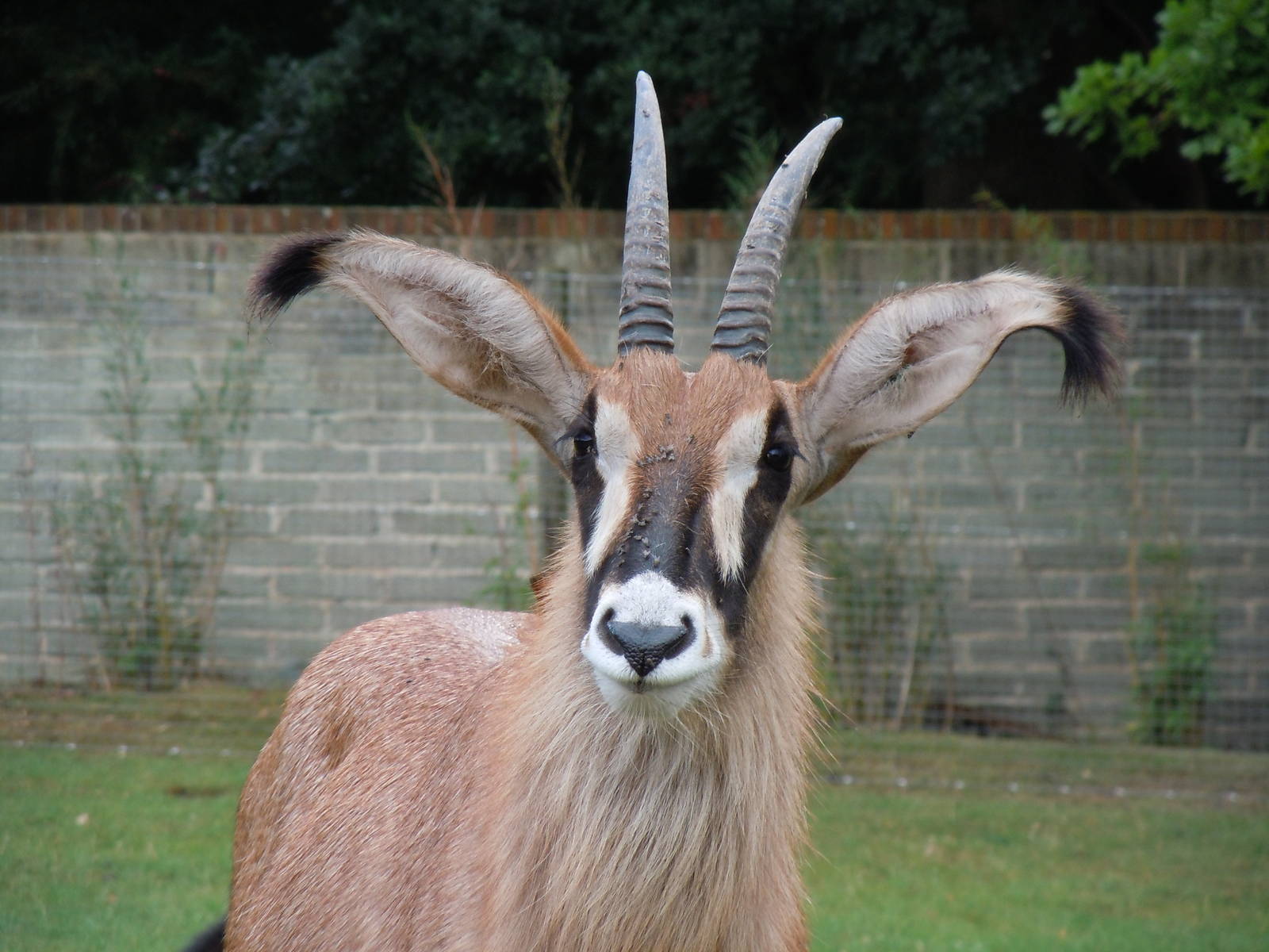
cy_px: 476
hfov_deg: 6.6
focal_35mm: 300
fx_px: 10998
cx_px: 634
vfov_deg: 5.0
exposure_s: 1/200
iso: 200
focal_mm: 54
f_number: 5.6
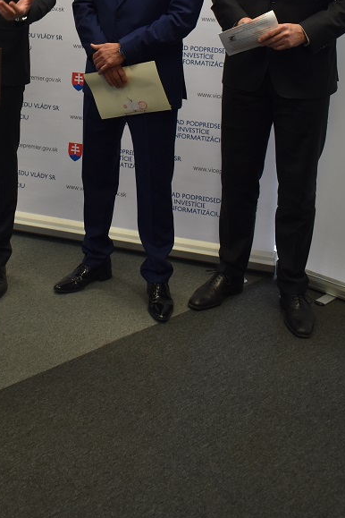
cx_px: 34
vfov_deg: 32.7
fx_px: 805
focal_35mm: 56
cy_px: -3
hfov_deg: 23.5
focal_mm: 18
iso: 400
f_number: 4.5
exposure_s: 1/80
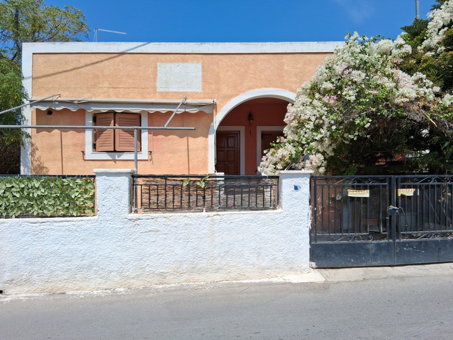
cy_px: 170
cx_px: 226
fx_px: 340
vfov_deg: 53.1
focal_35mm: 26
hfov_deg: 67.3
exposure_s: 1/1003
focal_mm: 3.98
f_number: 1.8
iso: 25
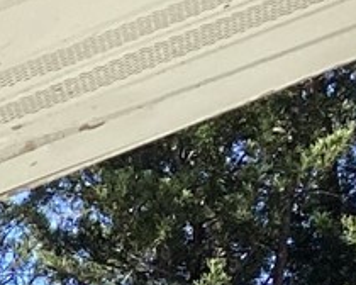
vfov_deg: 6.1
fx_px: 2434
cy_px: 889
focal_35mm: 231
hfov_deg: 7.0
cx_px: -898
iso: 25
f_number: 2.4
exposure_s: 1/494
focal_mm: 3.3
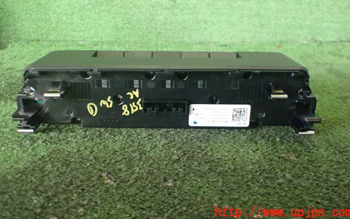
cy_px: 80
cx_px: 168
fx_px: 324
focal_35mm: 34
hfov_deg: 56.7
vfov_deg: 37.0
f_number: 2.3
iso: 800
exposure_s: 1/80
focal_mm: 5.4
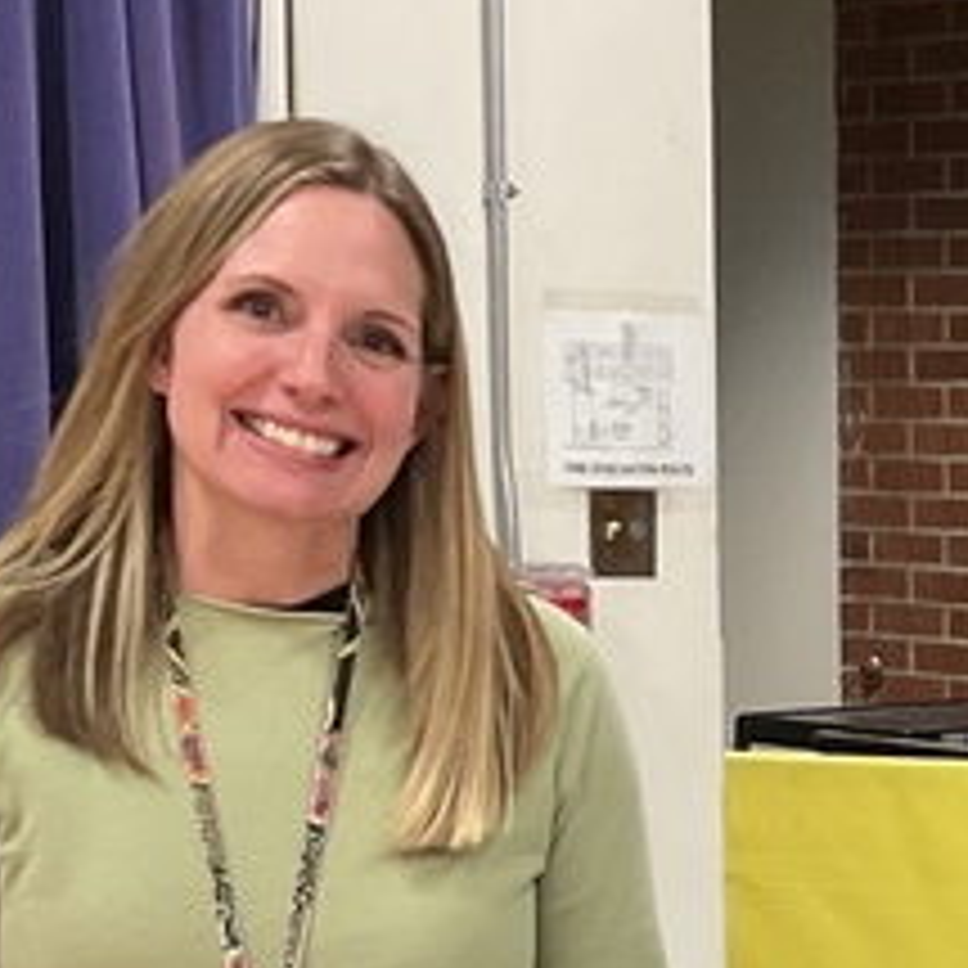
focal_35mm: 122
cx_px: 1157
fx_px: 3860
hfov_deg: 13.9
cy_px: 1454
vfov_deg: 13.5
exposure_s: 1/60
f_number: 1.8
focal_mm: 3
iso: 80
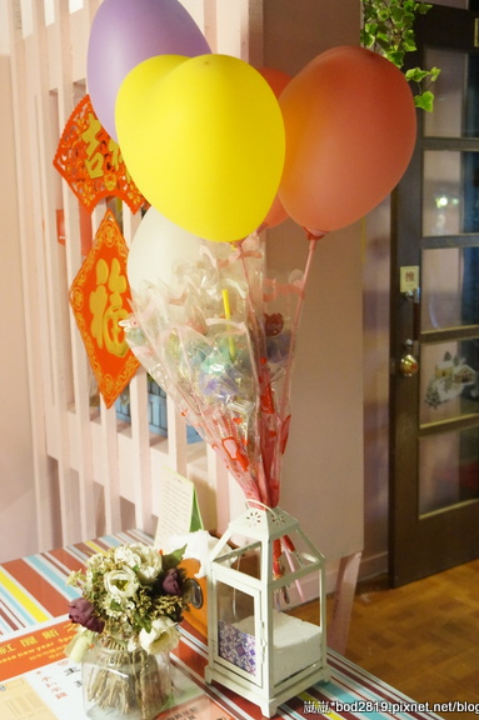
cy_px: 331
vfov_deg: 48.4
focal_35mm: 40
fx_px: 800
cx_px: 236
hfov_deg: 33.3
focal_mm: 24
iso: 3200
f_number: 4.5
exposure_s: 1/30
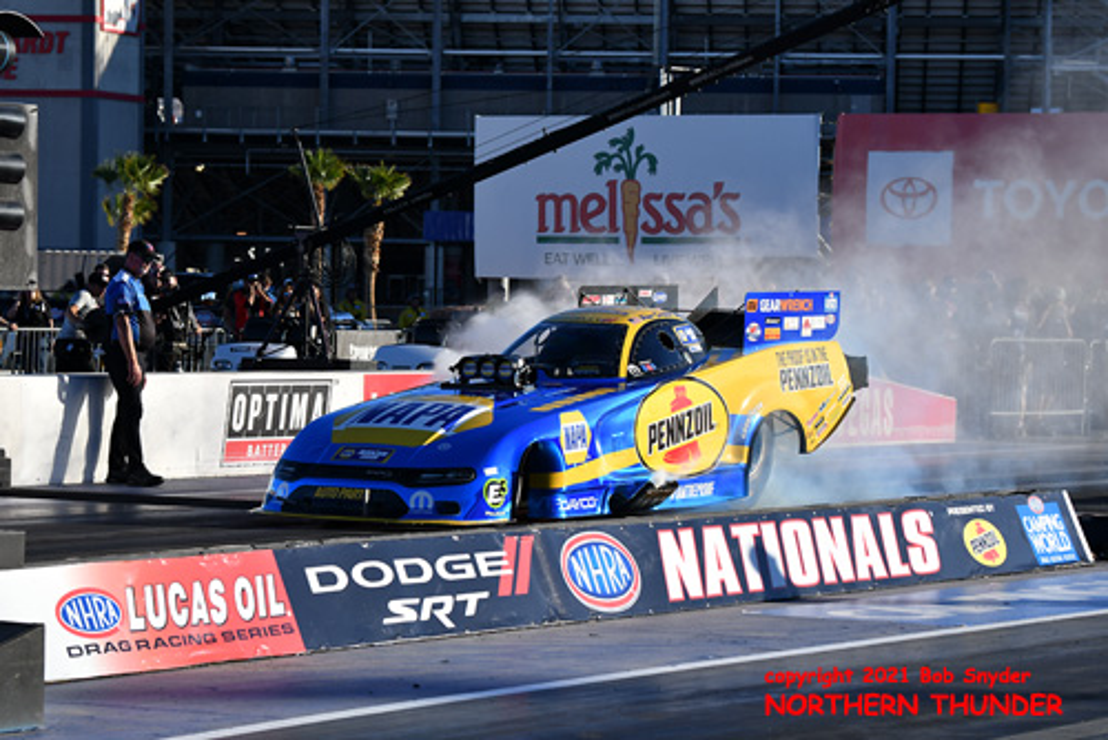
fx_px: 4388
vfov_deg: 9.6
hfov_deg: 14.4
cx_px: 554
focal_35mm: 142
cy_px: 370
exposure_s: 1/1000
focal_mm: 95
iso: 160
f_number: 5.6
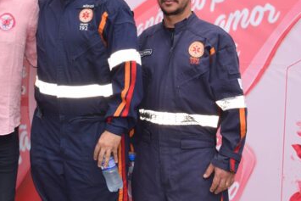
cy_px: 17
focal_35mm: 69
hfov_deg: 28.6
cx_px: 63
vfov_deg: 19.4
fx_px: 577
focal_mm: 22
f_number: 7.1
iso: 100
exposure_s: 1/200
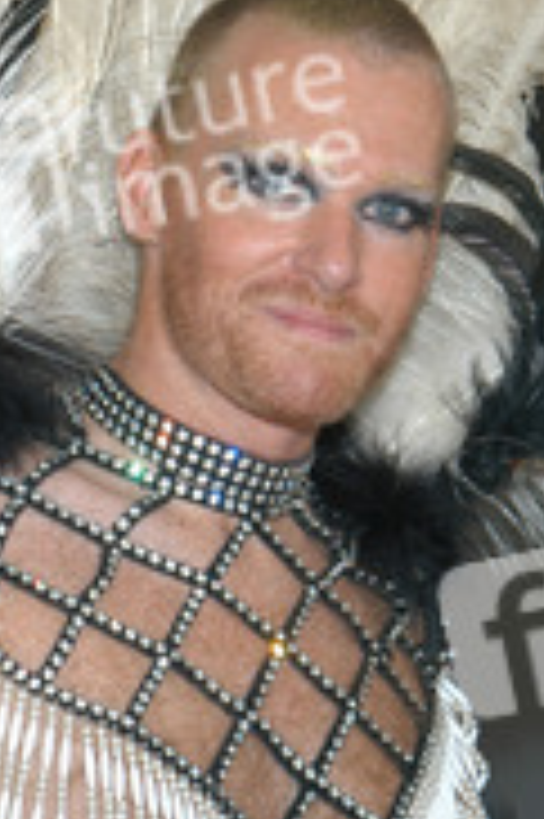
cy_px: 387
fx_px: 4950
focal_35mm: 218
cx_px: 261
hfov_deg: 6.3
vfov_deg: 9.4
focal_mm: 66
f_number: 5.3
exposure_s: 1/160
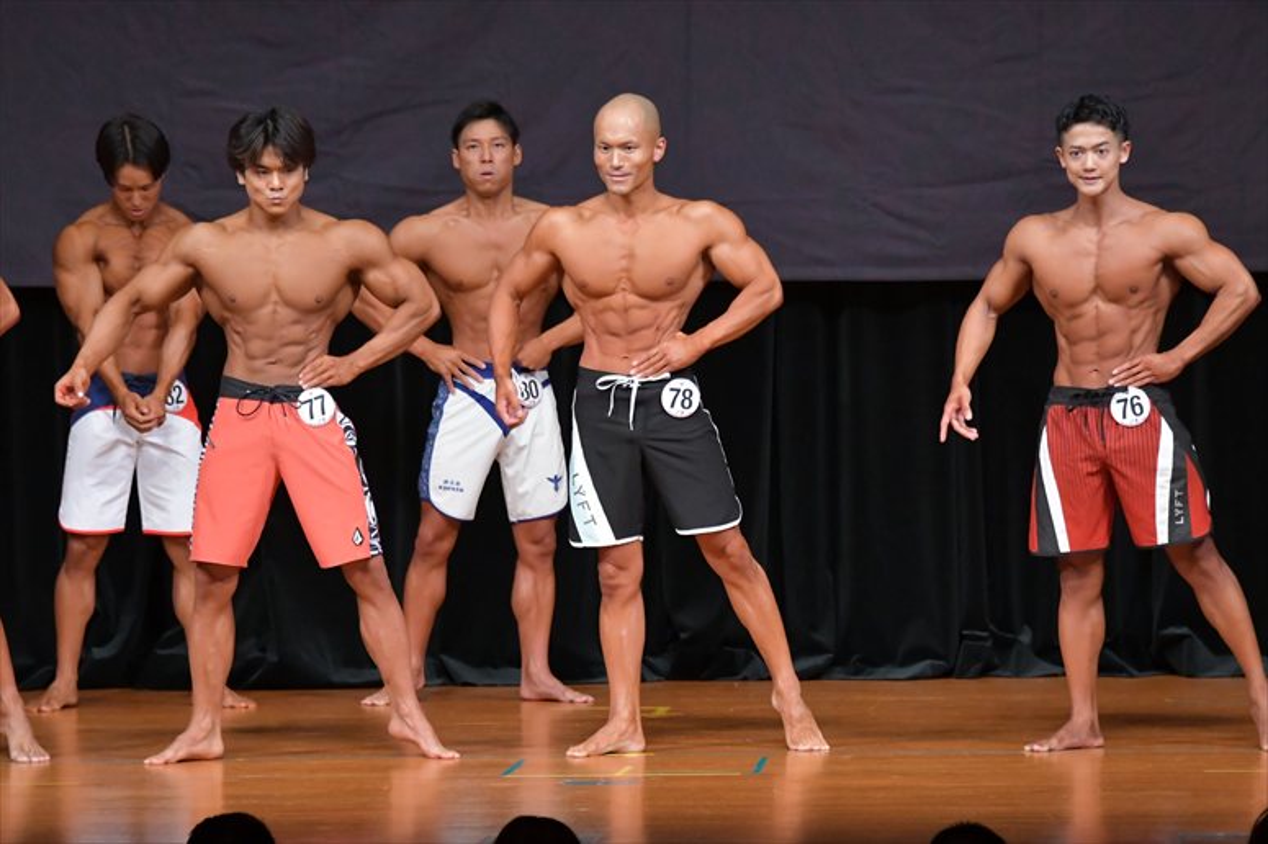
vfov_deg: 5.1
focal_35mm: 270
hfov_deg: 7.6
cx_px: 634
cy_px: 422
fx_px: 9505
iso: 5000
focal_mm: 180
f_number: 5.6
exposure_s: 1/400
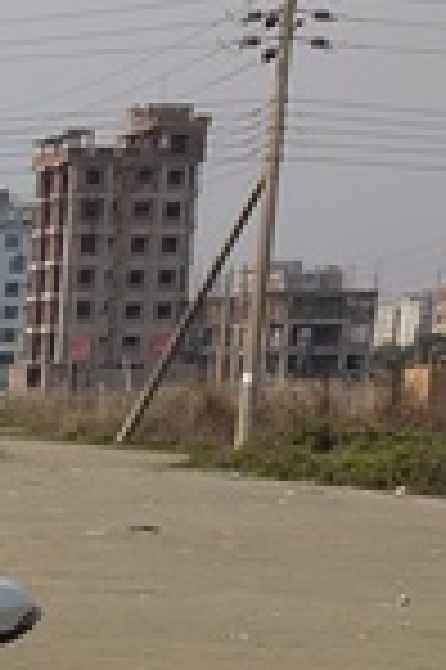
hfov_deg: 11.8
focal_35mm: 101
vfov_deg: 19.1
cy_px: 805
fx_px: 1881
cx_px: -505
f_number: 1.85
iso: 47
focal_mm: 6.81
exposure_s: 1/2695
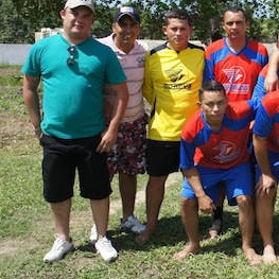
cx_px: 291
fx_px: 510
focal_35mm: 56
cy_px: 129
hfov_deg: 28.4
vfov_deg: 30.6
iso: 200
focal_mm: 21
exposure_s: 1/320
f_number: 8
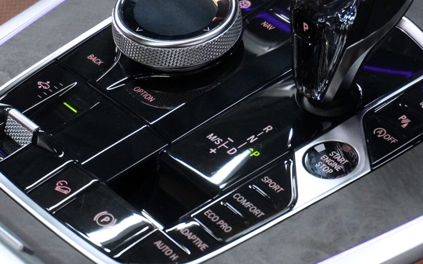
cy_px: 90
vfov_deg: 8.5
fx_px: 1787
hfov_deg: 13.5
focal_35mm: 155
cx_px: 252
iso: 6400
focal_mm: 50
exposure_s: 1/100
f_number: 5.6
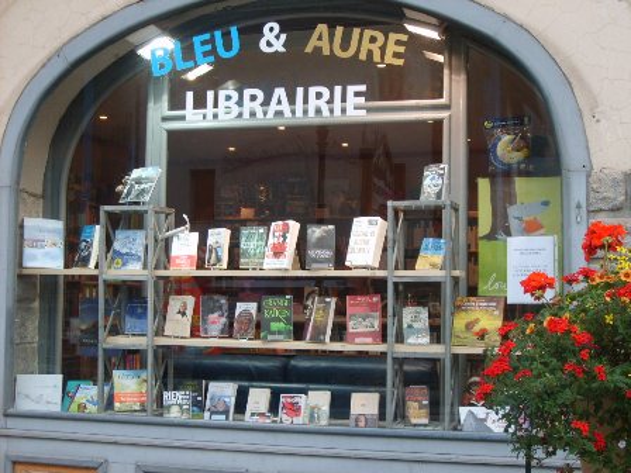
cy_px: 236
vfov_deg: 28.0
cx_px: 316
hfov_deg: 36.8
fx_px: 948
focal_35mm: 52
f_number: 3.3
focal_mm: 8.7
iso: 56
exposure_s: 1/45
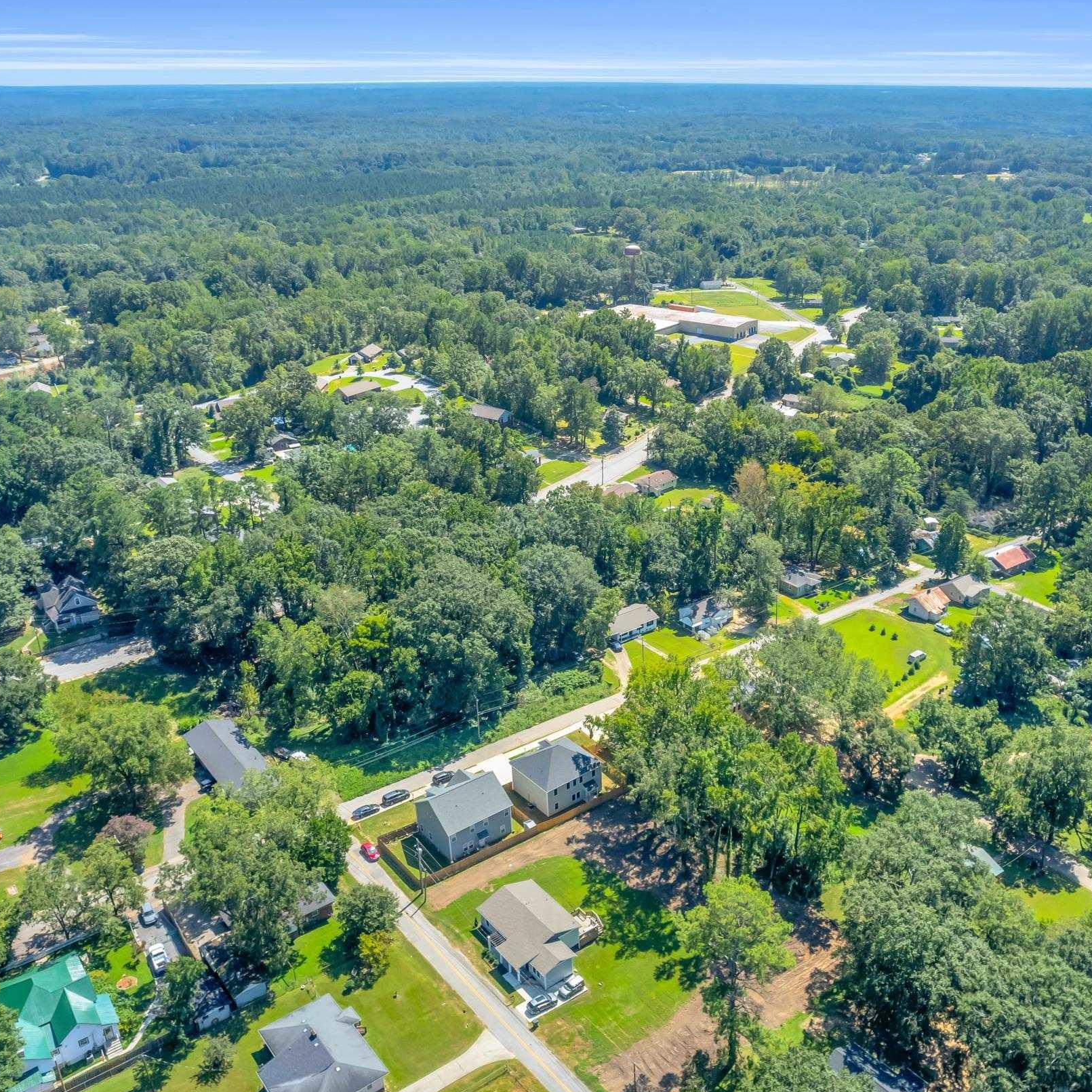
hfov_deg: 55.2
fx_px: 1035
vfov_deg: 55.6
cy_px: 534
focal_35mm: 29
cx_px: 664
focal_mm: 8.38
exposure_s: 1/240
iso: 100
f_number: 2.8
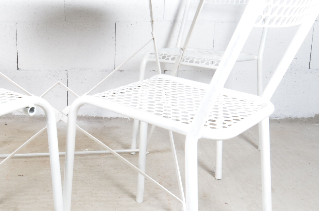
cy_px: 59
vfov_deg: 28.8
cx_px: 82
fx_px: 407
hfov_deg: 41.6
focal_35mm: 46
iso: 100
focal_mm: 12
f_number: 11
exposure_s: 1/125
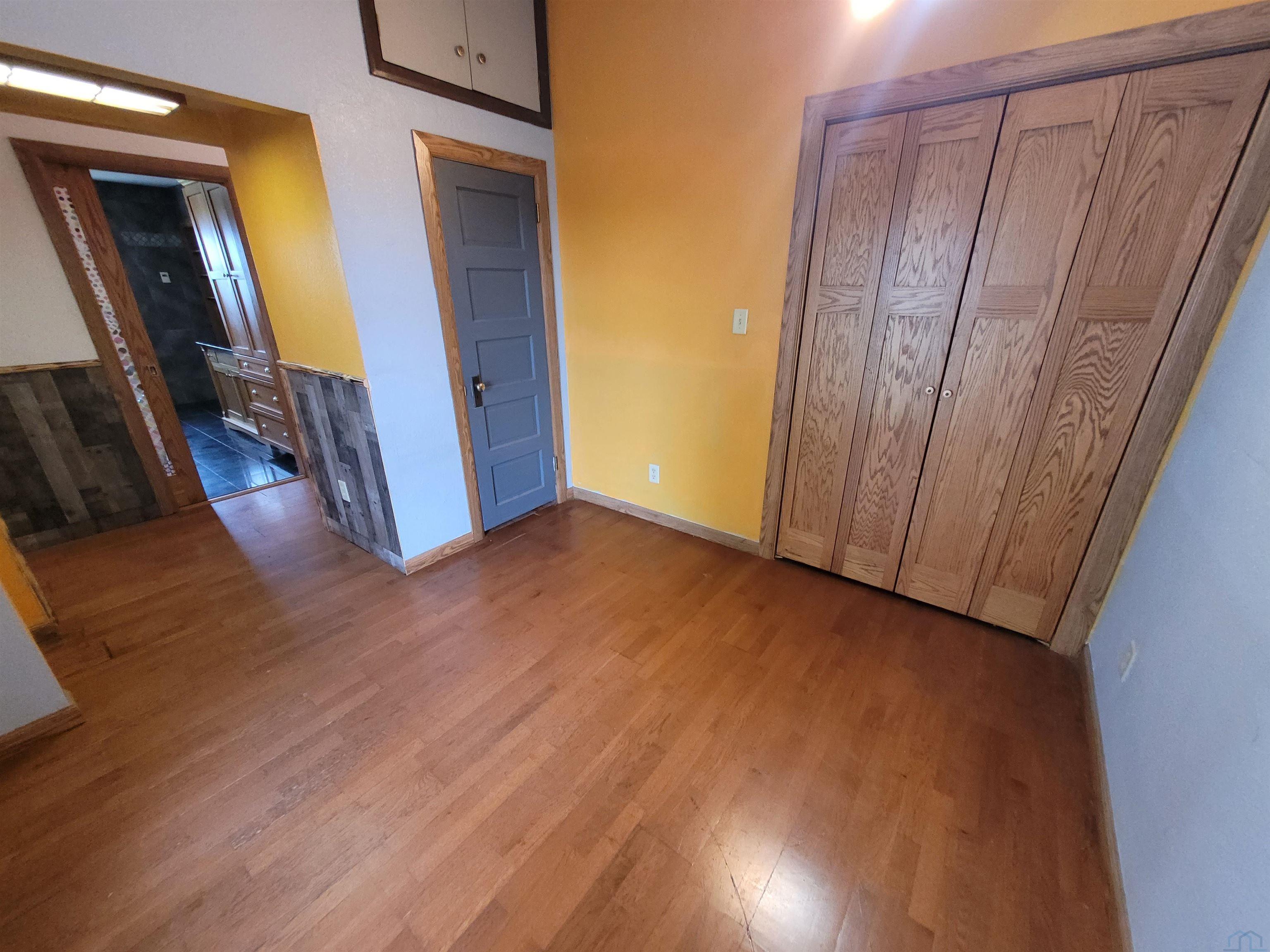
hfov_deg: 106.2
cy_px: 476
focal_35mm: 13
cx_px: 635
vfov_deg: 89.9
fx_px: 477
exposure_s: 1/30
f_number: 2.2
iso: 640
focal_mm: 1.74
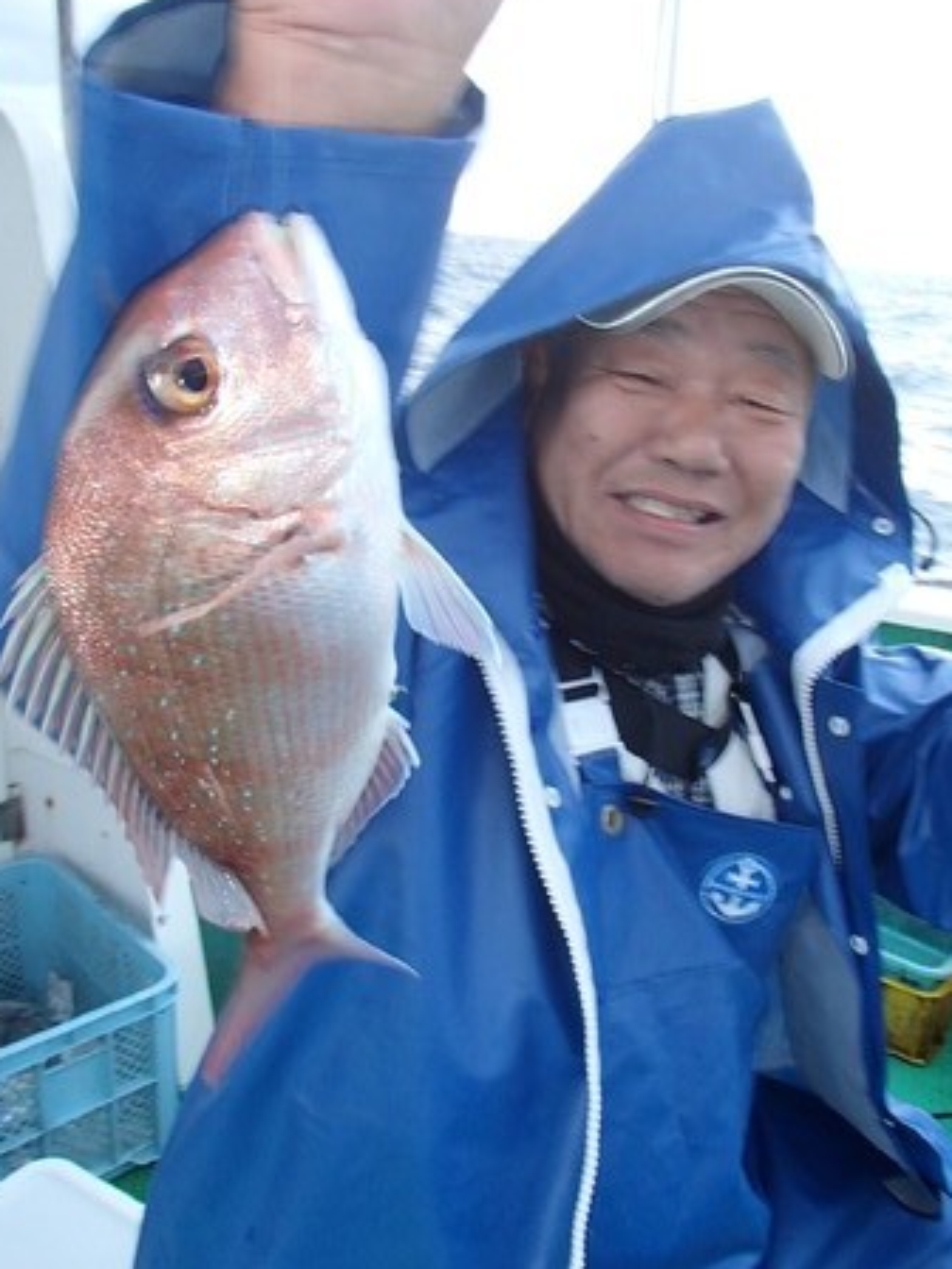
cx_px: 490
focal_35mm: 30
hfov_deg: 46.8
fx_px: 1100
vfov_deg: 59.9
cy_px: 592
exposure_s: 1/30
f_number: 3.9
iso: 320
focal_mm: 5
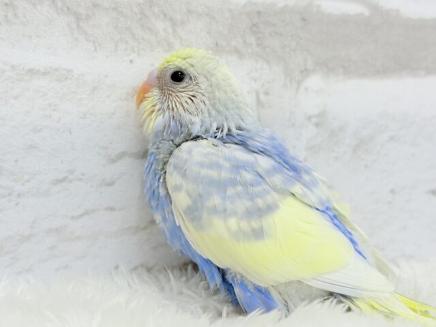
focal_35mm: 52
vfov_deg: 28.0
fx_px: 655
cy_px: 164
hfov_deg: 36.8
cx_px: 218
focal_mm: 5.96
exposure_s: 1/100
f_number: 1.6
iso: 64
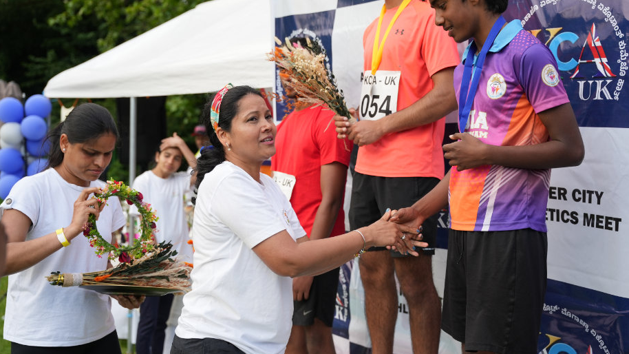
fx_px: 804
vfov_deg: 24.8
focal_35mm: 48
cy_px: 168
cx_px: 332
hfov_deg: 42.7
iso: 250
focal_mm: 41.2
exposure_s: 1/800
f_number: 2.8
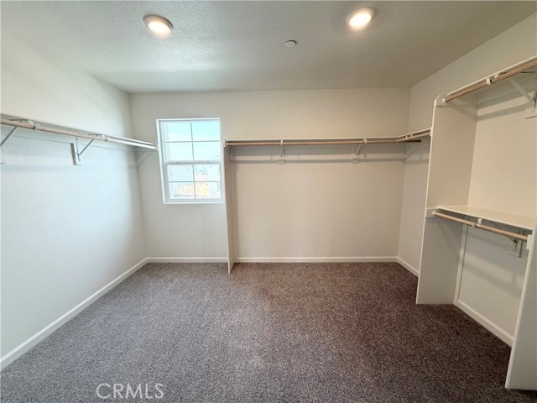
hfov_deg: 102.1
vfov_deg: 85.7
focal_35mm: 14
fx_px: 217
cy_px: 202
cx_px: 268
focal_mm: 2.22
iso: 125
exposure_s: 1/120
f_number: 2.2
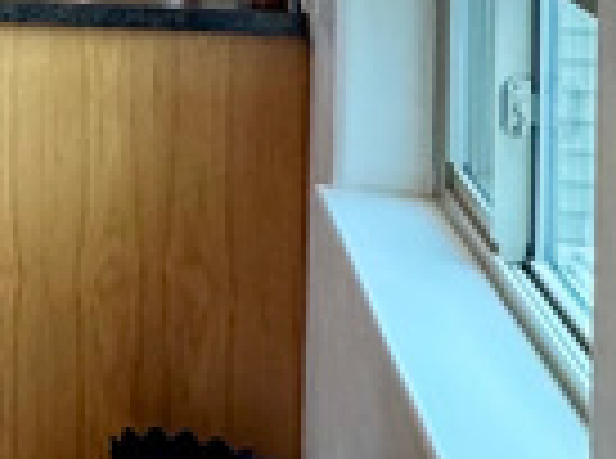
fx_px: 1864
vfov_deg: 13.4
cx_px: -809
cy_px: -184
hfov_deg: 13.9
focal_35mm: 105
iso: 250
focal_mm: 2.22
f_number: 2.2
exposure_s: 1/120
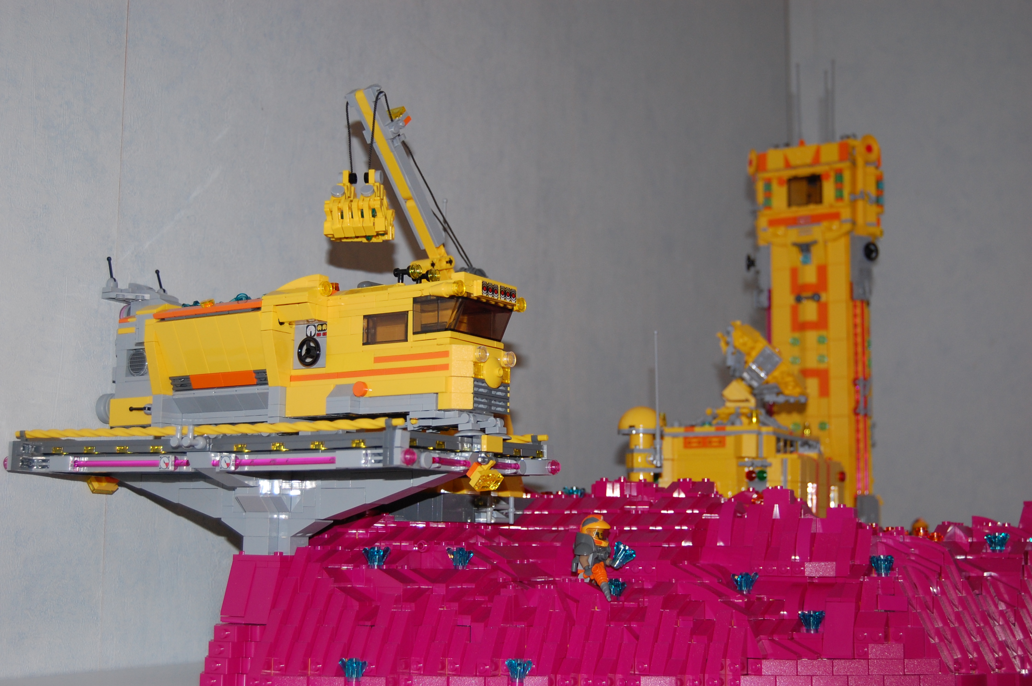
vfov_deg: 25.7
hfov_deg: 37.9
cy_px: 343
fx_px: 1504
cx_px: 516
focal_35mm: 52
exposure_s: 1/60
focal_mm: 35
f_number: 4.8
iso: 400
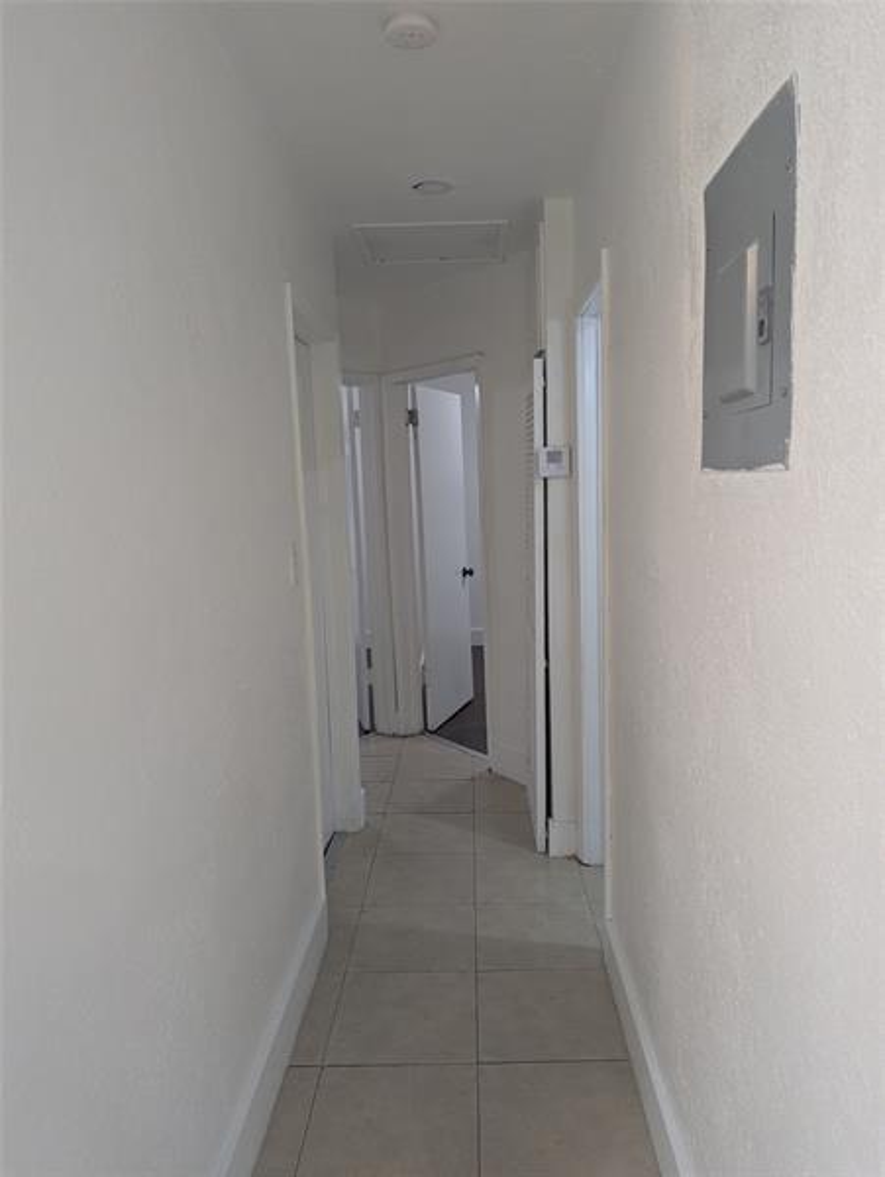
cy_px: 588
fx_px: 817
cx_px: 442
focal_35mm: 24
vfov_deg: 71.6
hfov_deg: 56.9
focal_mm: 6.81
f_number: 1.85
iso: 199
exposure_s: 1/67.5
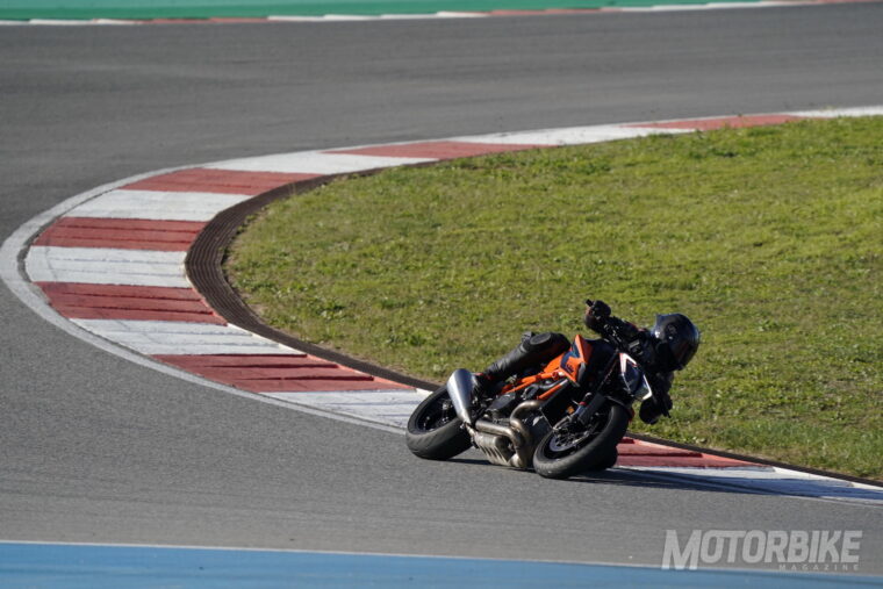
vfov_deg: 2.3
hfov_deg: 3.4
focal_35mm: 600
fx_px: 14718
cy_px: 294
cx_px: 442
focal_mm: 600
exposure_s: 1/1000
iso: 400
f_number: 8
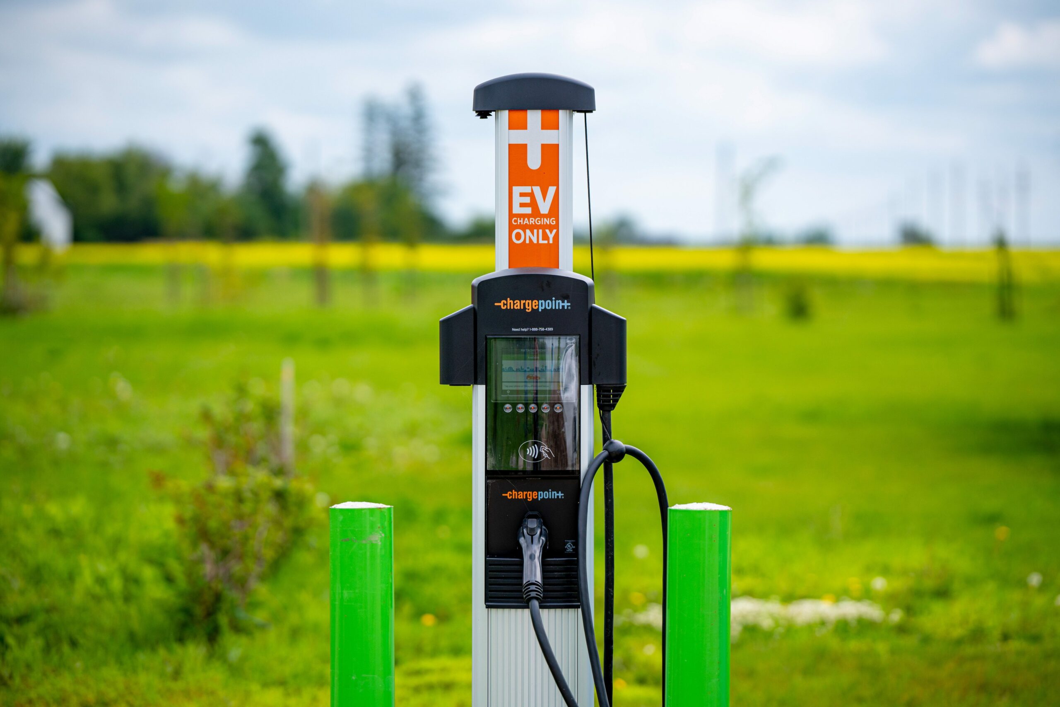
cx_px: 530
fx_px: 3798
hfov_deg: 15.9
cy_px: 354
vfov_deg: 10.6
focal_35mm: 129
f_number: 2.8
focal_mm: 129
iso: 100
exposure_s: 1/2500
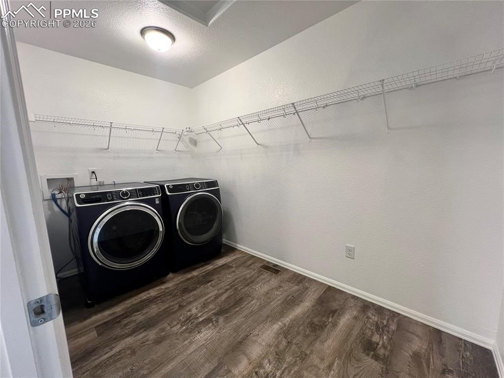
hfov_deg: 106.2
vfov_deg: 89.9
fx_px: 189
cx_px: 252
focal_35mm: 13
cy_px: 189
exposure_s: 1/60
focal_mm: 1.57
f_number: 1.8
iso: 160
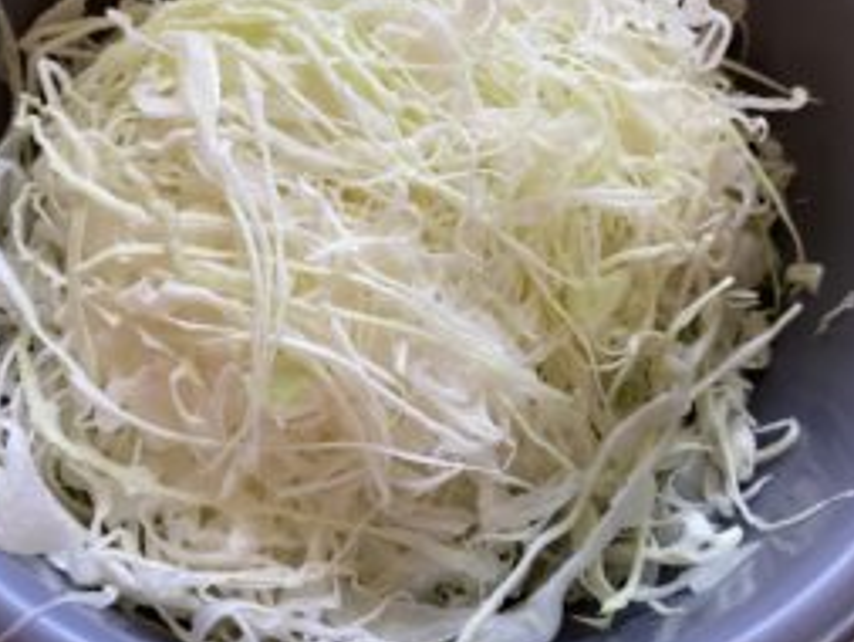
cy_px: 238
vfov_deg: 39.4
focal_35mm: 36
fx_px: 889
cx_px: 381
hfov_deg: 51.2
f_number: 1.8
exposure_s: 1/121
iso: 125
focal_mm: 4.25
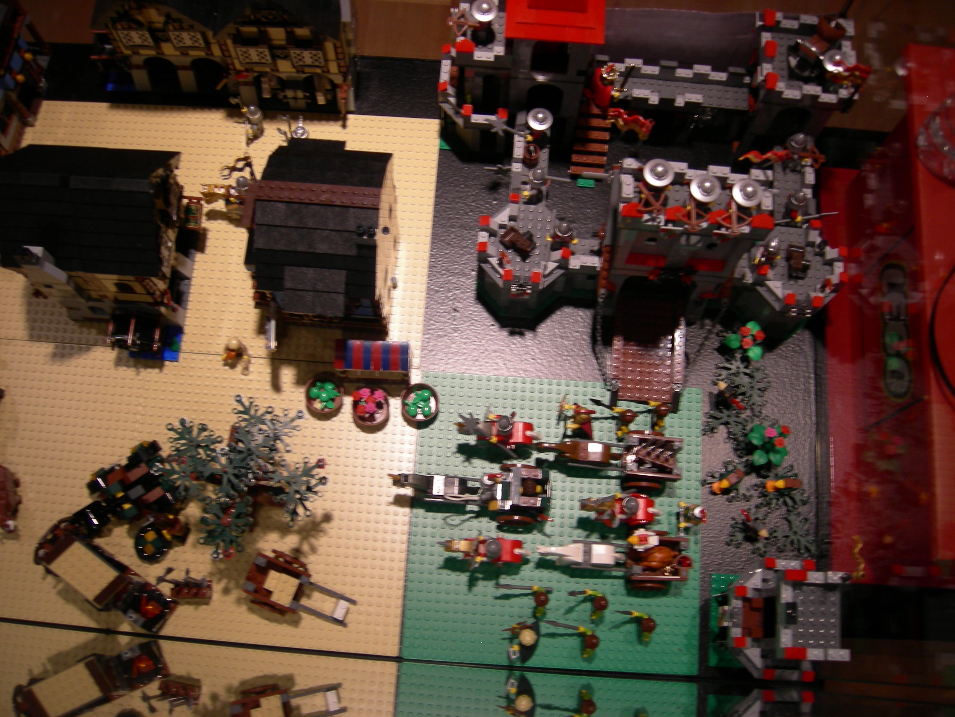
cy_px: 358
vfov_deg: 39.7
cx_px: 478
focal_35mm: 36
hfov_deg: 51.4
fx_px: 993
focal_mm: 7.5
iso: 64
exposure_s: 1/11
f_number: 2.7
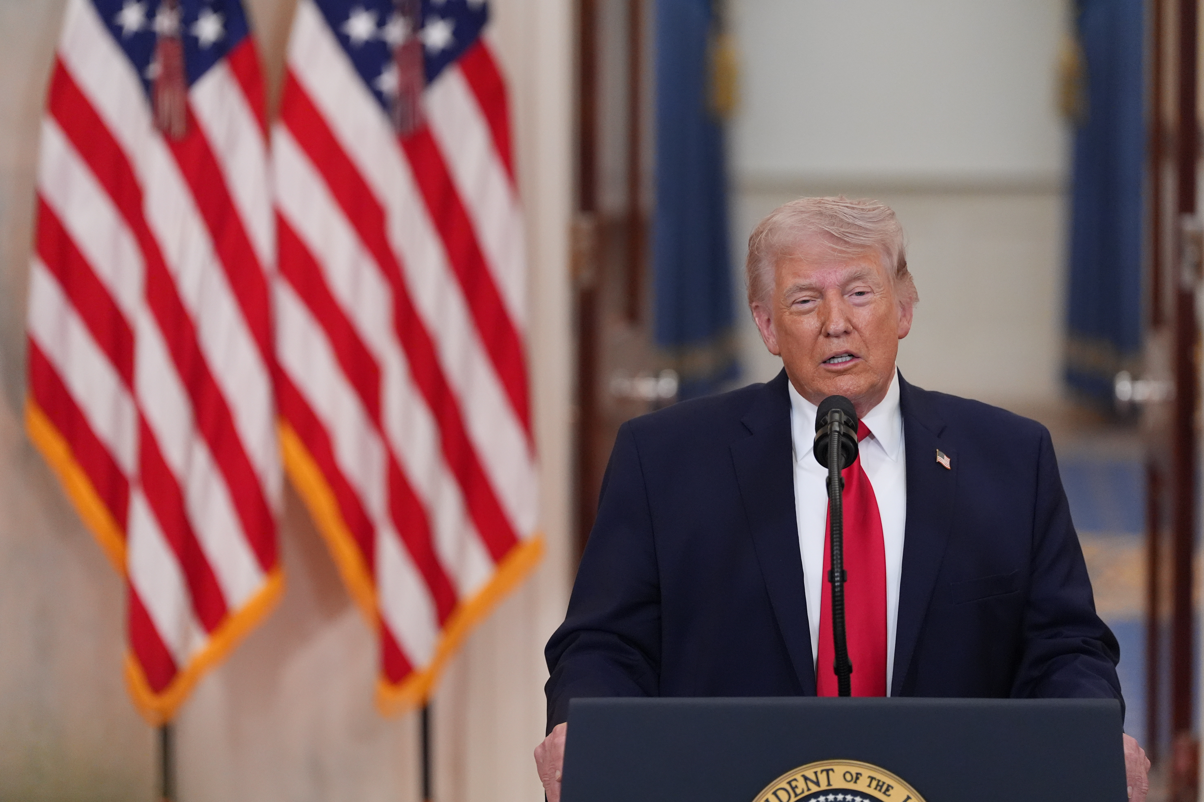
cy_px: 401
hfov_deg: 10.3
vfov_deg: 6.9
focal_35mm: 200
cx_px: 602
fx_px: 6688
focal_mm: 200
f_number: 3.5
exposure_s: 1/500
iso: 4000
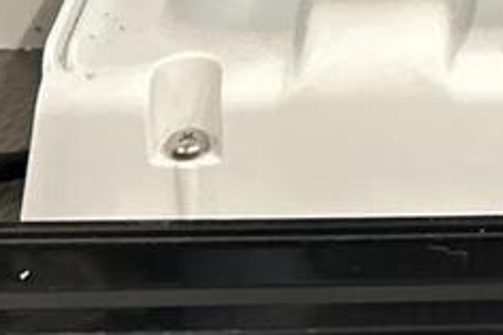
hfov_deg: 11.9
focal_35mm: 165
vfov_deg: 7.3
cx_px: 774
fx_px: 2304
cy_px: -679
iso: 320
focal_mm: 5.7
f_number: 1.5
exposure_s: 1/50
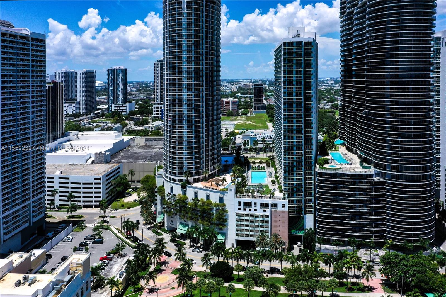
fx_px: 347
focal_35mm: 28
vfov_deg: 46.4
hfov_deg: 65.5
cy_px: 148
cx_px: 223
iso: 100
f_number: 6.3
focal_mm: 10.26
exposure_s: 1/500
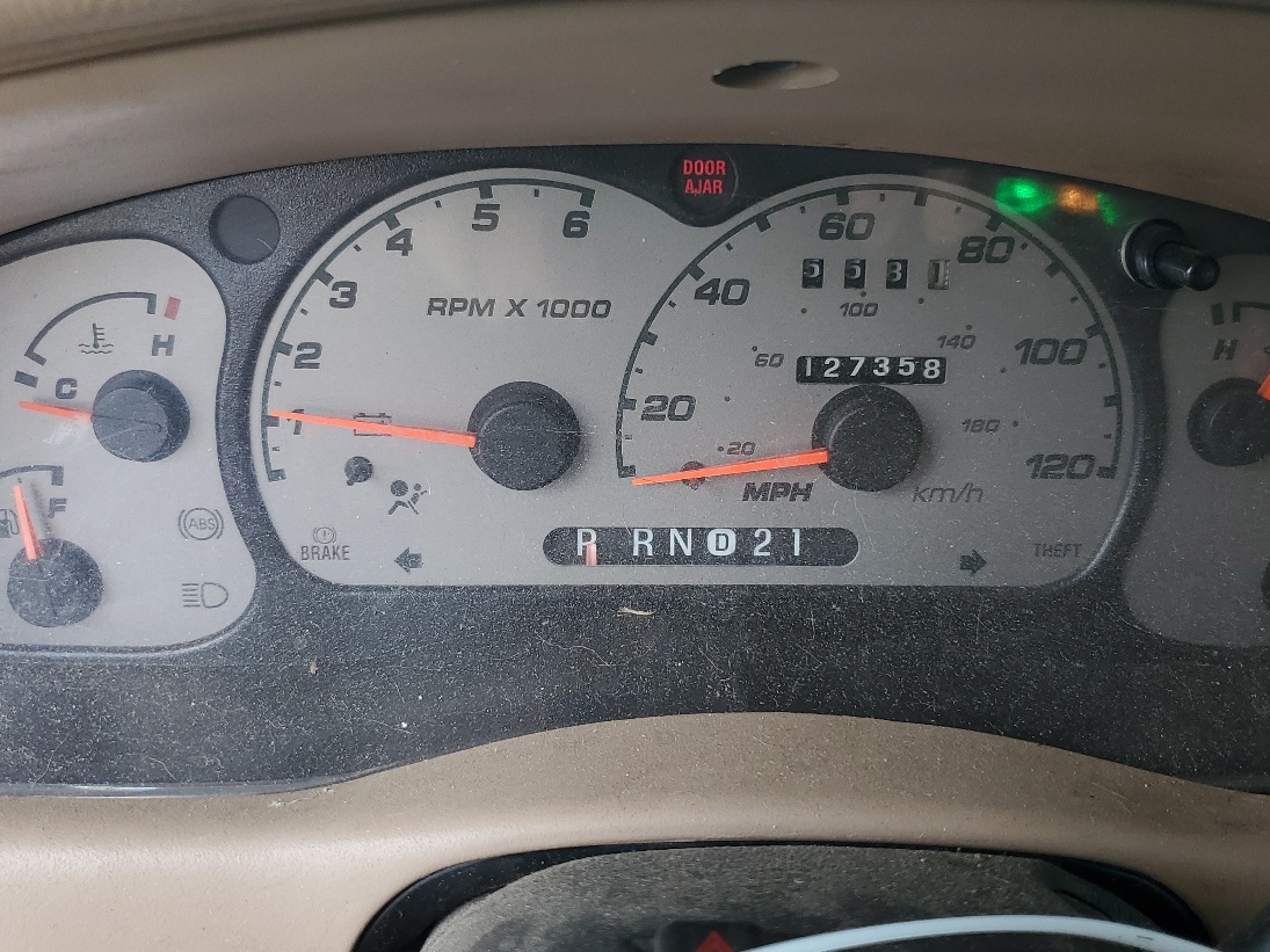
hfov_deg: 48.9
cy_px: 441
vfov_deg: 37.7
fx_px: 1394
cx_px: 688
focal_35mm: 38
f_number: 1.5
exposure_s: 1/179
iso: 50
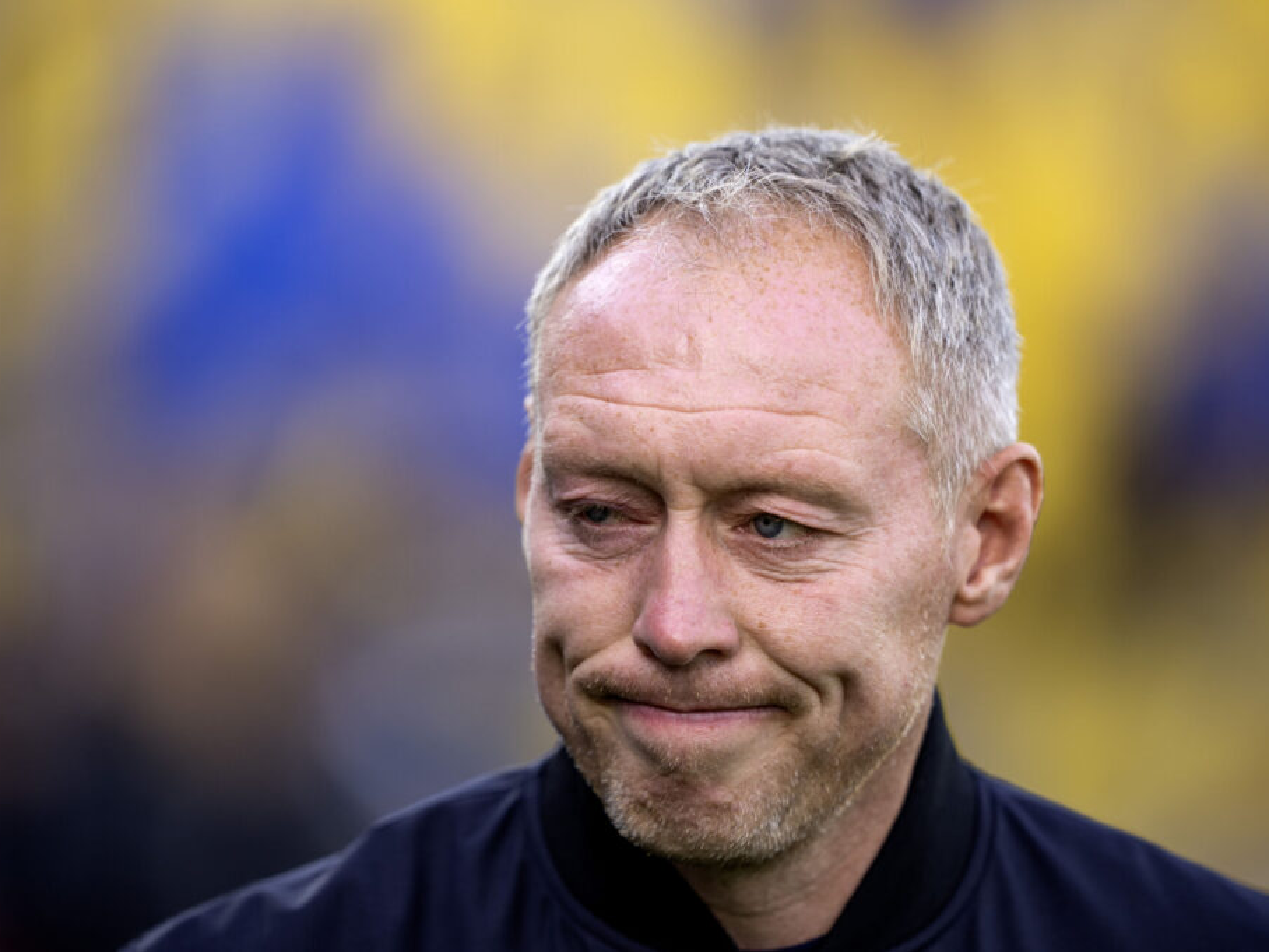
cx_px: 628
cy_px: 476
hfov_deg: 4.6
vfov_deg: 3.4
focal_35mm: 434
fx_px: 15910
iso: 500
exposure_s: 1/800
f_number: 2.8
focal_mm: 400
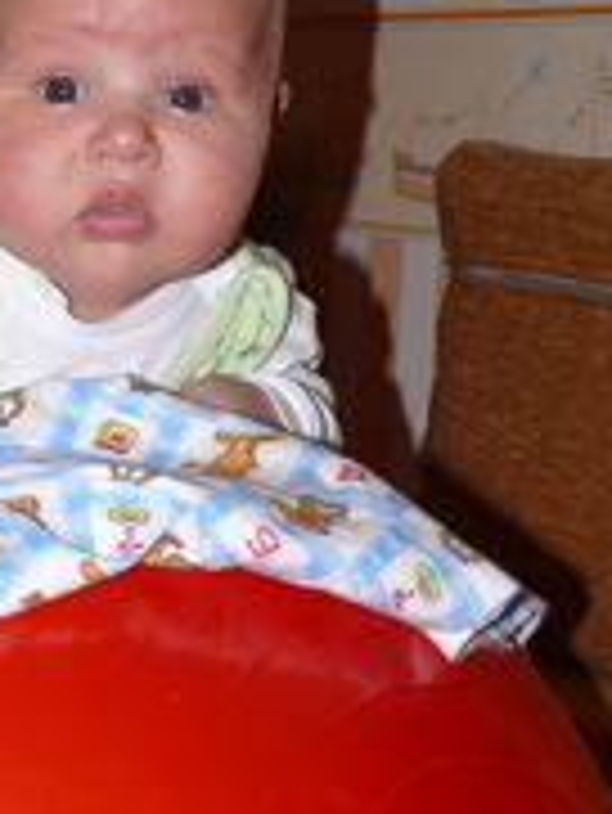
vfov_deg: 22.5
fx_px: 2048
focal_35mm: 87
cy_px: 324
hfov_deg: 16.9
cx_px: 184
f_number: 2.8
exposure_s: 1/30
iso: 100
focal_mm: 7.4
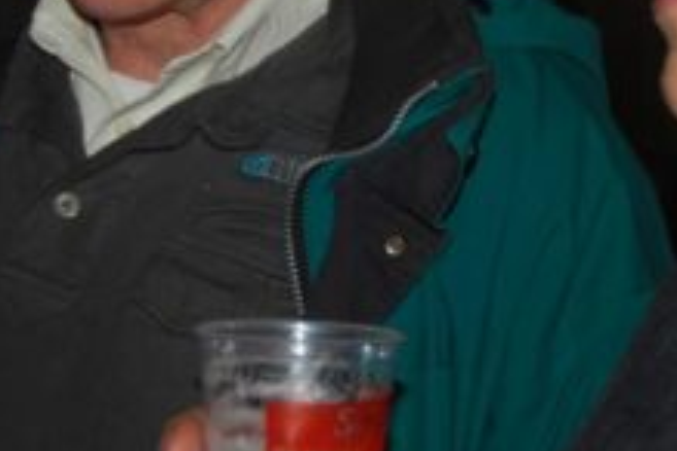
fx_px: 2633
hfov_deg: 14.6
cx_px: 495
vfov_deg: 9.7
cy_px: -65
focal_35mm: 140
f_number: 4.5
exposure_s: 1/60
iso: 200
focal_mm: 34
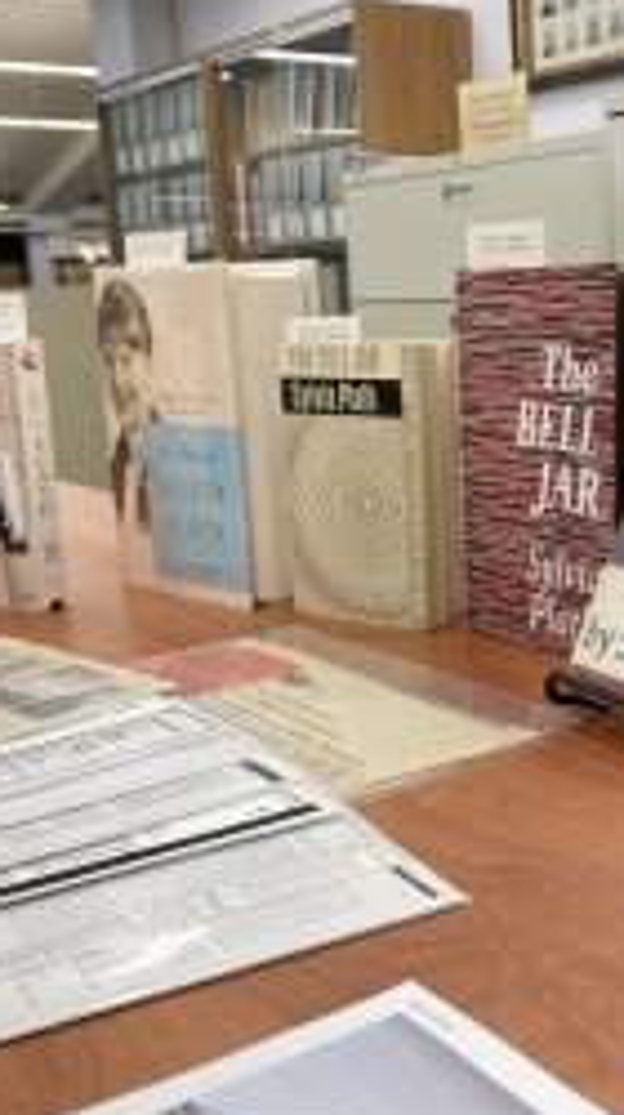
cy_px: 589
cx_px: 490
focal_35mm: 44
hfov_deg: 26.6
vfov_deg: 46.4
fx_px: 1299
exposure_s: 1/60
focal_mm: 3.99
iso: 50
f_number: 1.8
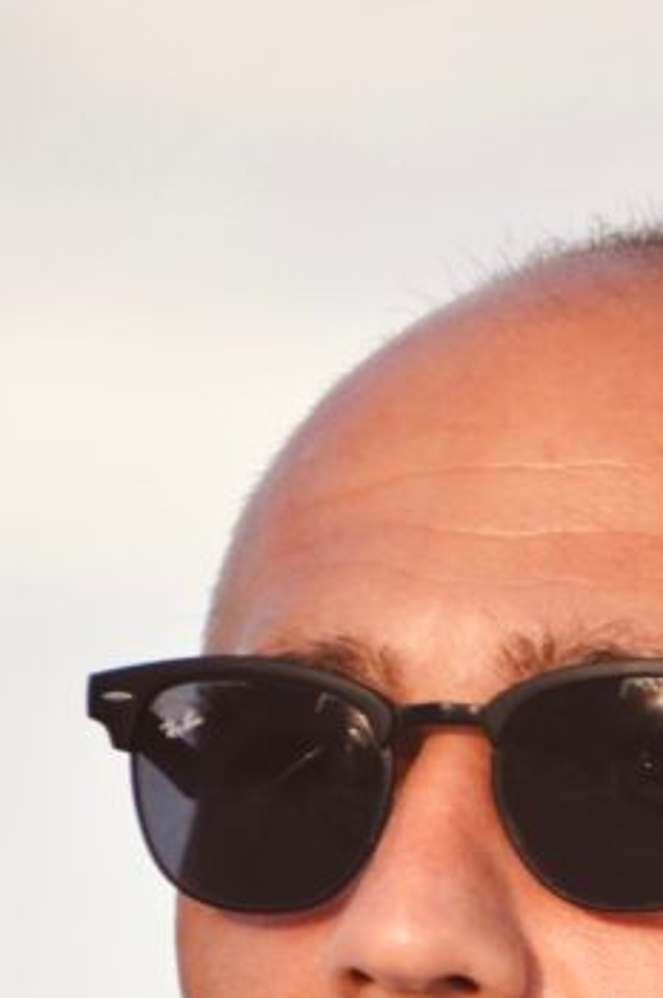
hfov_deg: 1.6
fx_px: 24384
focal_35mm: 881
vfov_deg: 2.3
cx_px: 463
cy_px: 1355
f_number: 5.6
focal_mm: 200
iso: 200
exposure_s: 1/500
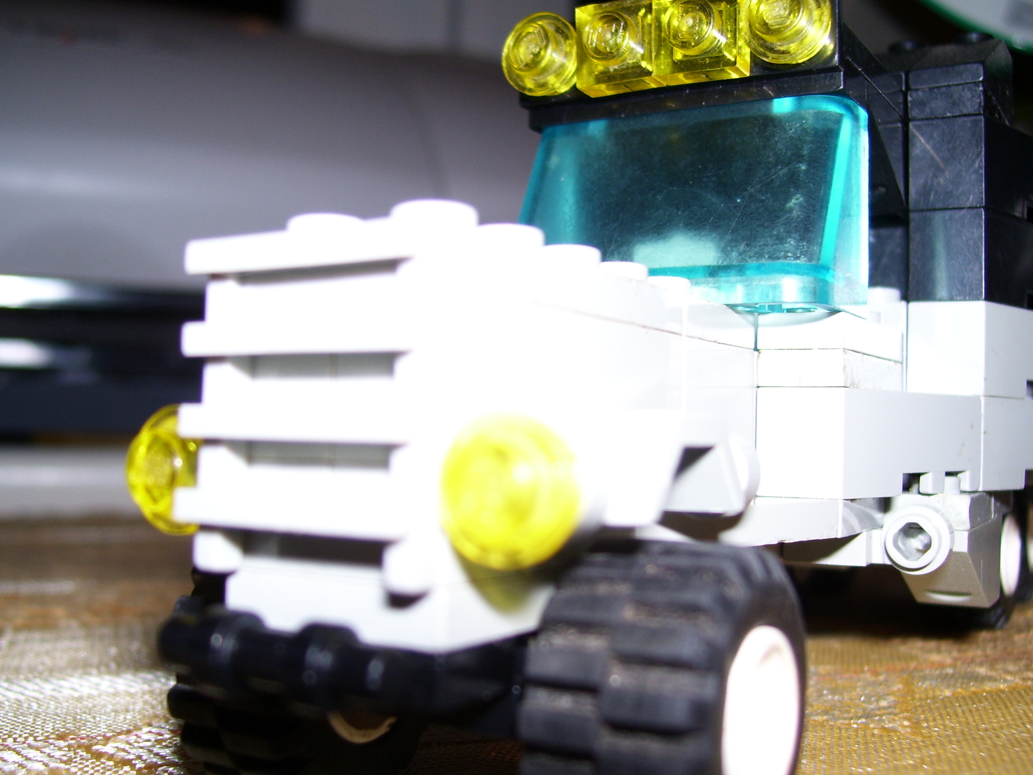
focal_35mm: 39
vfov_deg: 36.8
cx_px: 497
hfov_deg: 47.9
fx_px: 1164
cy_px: 399
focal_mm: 6
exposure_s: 1/60
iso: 80
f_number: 2.7
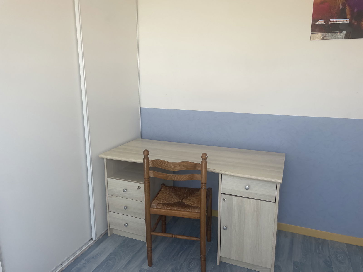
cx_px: 182
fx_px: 273
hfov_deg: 67.3
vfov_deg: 53.1
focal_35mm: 26
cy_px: 136
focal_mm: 4.2
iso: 32
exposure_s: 1/130
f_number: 1.6
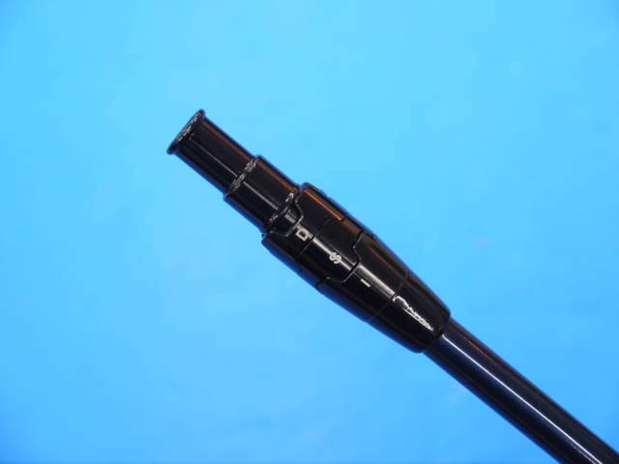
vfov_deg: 17.6
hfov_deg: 23.3
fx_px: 1502
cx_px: 310
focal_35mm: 84
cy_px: 232
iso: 800
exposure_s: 1/80
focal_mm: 42
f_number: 5.6
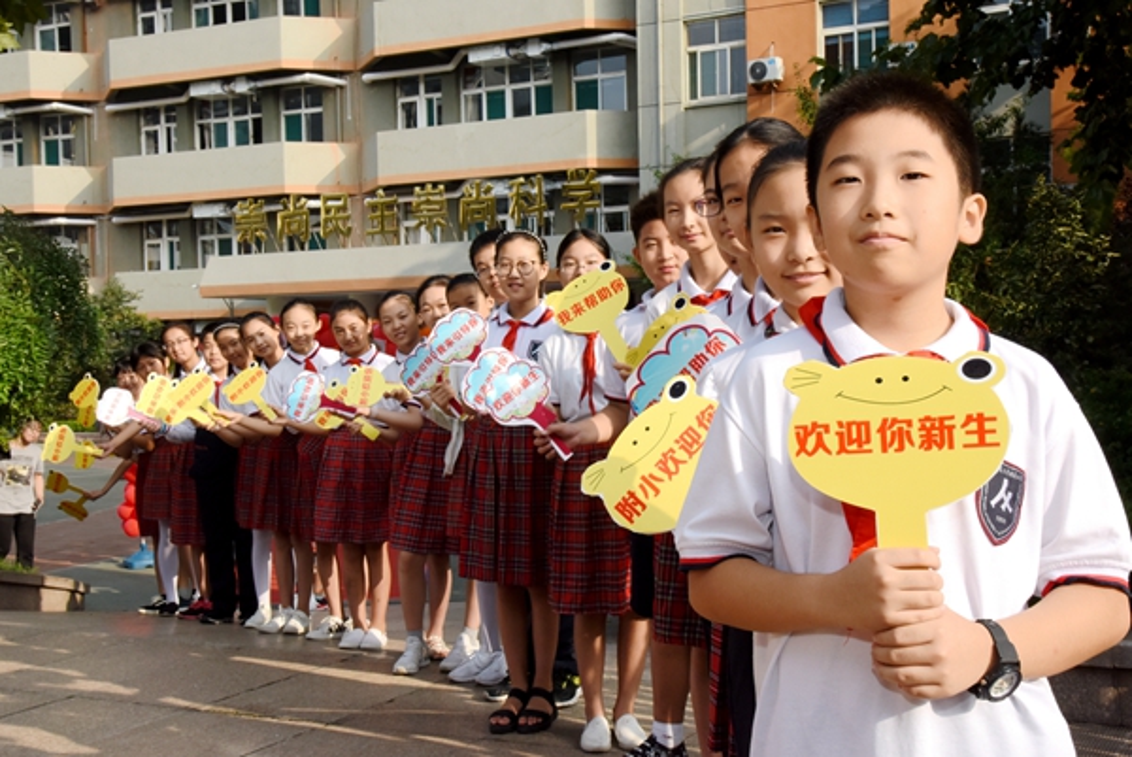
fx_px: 1259
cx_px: 566
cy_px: 378
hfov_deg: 48.4
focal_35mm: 40
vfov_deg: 33.5
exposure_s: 1/250
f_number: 22
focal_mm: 40
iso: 1250
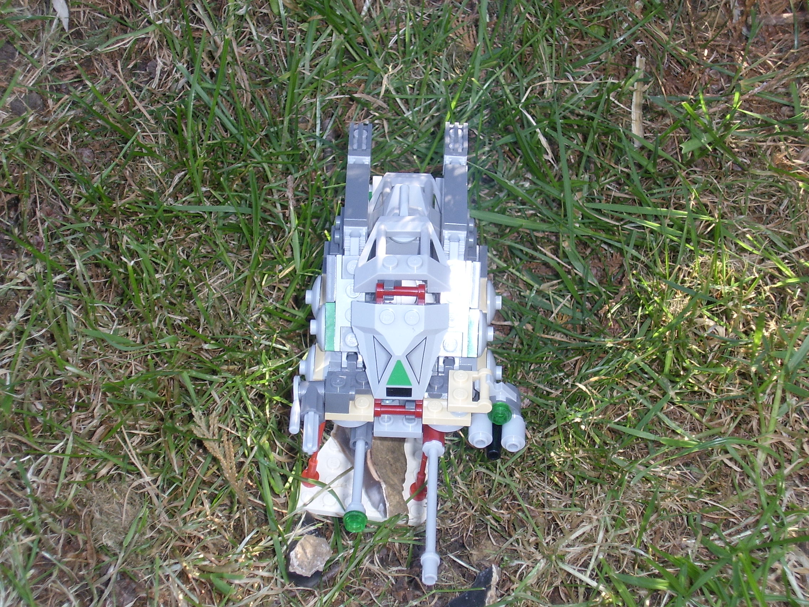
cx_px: 404
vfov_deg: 20.7
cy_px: 304
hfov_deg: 27.4
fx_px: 1659
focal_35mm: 71
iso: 100
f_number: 4.5
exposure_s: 1/60
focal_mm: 13.7
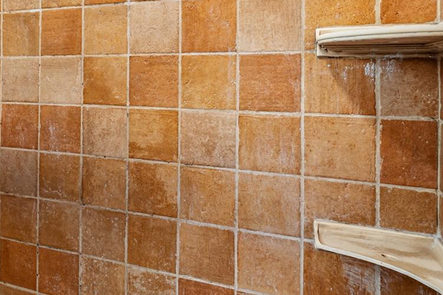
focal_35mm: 34
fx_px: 418
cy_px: 75
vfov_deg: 37.9
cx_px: 85
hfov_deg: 52.1
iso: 400
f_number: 11
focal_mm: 16
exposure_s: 1/2.5
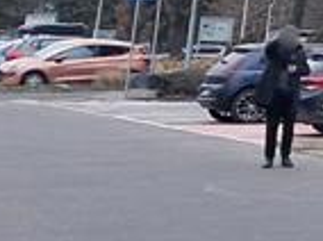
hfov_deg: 7.6
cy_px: -302
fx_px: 1891
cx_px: 1177
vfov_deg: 7.0
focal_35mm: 203
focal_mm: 4
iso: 50
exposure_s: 1/50
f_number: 1.8
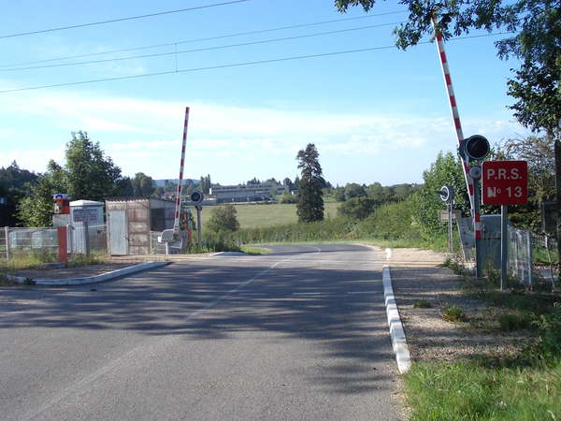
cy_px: 210
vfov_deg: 37.7
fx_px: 616
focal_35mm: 38
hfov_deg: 49.0
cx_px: 280
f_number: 6.2
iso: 80
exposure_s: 1/200
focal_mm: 5.3
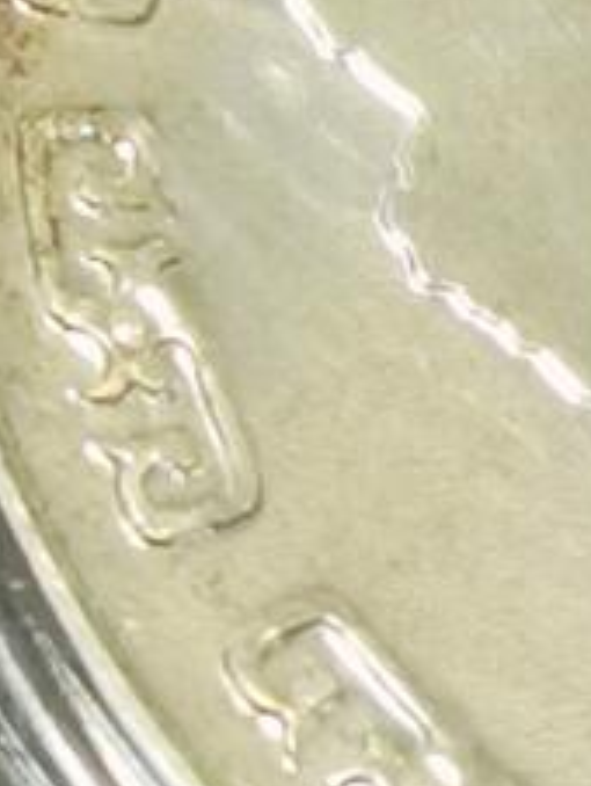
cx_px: 1092
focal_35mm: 509
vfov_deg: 3.9
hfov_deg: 2.9
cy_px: 765
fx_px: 11565
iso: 80
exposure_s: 1/100
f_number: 1.9
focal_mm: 6.67
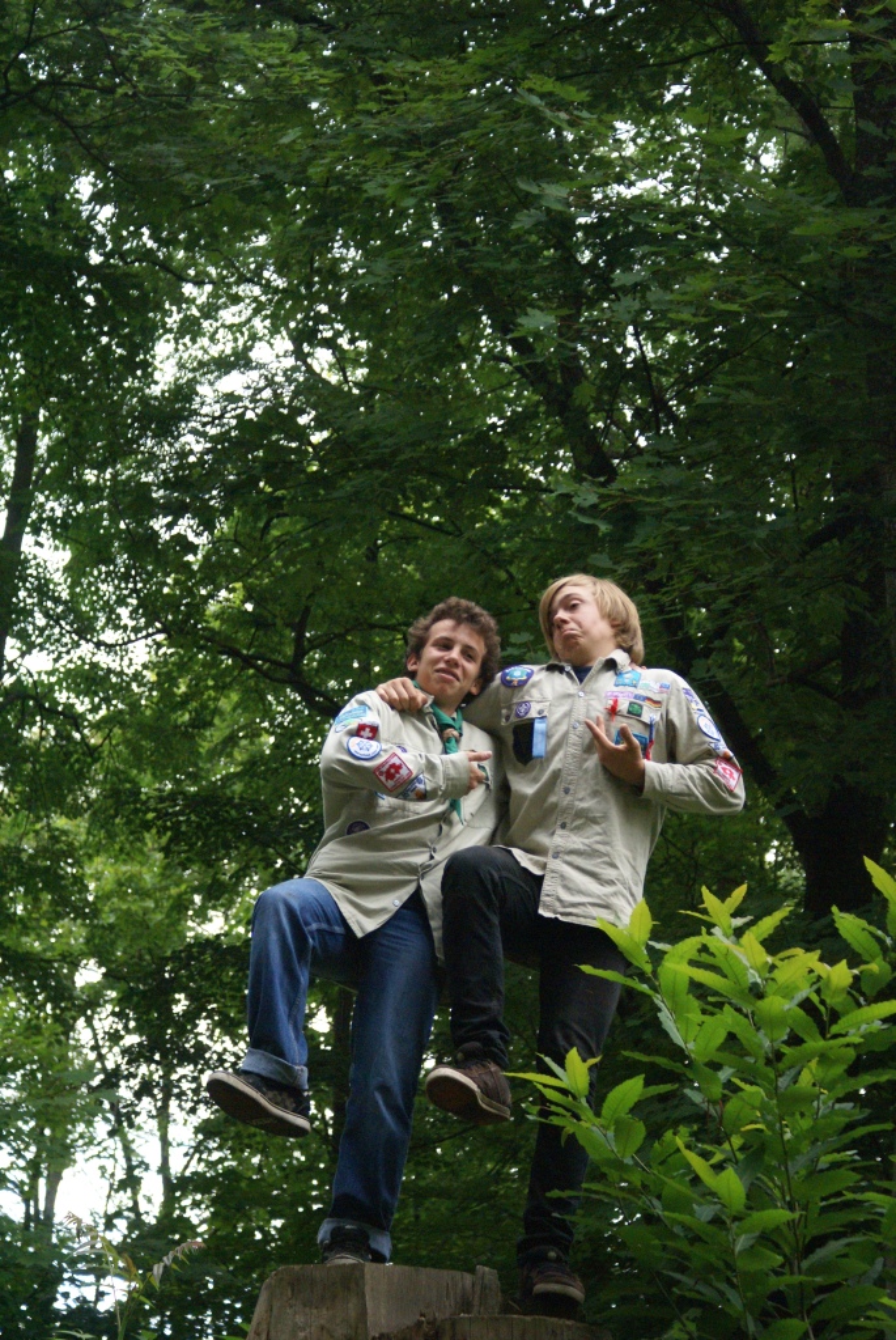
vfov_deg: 19.4
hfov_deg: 13.1
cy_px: 670
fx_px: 3910
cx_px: 448
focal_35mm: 105
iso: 800
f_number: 5.6
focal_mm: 70
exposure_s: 1/160
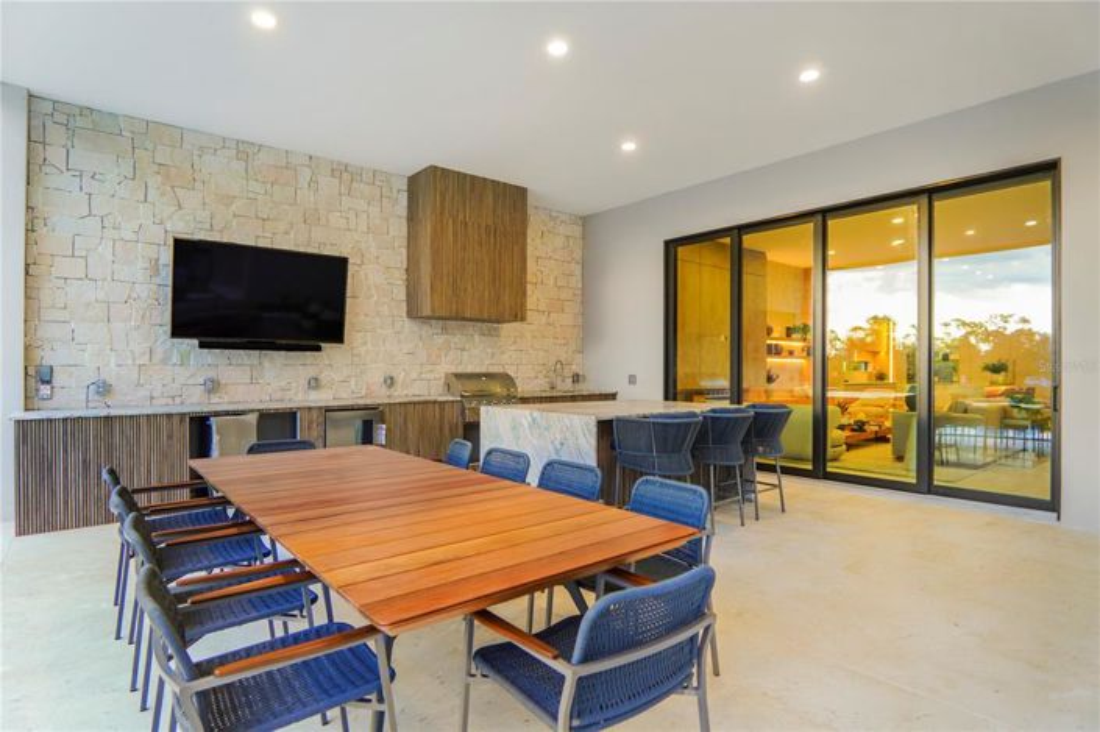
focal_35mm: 18
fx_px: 550
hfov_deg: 90.0
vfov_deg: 67.3
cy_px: 366
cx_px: 550
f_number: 2.2
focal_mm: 12
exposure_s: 1/40
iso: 100
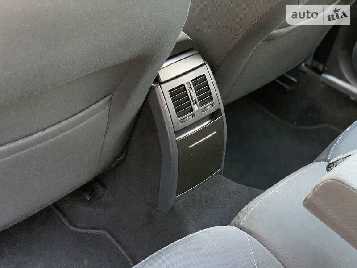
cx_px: 178
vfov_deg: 28.0
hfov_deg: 36.8
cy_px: 134
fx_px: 536
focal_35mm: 52
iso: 1000
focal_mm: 6
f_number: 2.4
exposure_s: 1/30
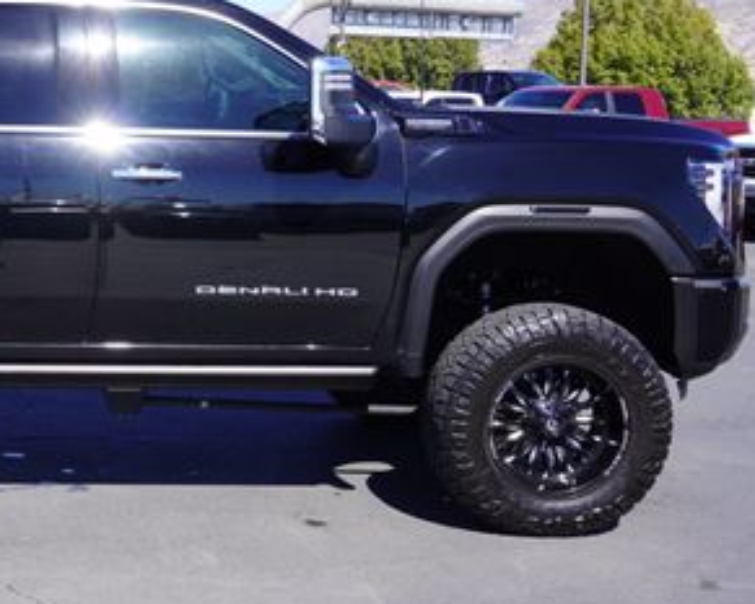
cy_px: 262
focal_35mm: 62
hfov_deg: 28.3
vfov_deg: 24.6
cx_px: -26
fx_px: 1386
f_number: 8
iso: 100
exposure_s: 1/125
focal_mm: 20
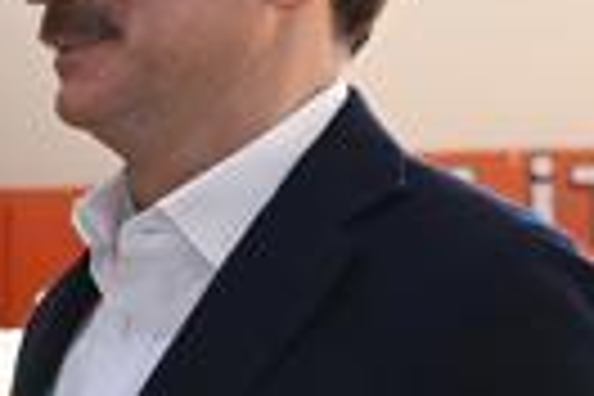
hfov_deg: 10.8
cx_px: -209
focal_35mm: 186
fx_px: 3069
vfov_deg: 7.4
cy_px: 315
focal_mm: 40
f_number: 5
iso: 1250
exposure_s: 1/125
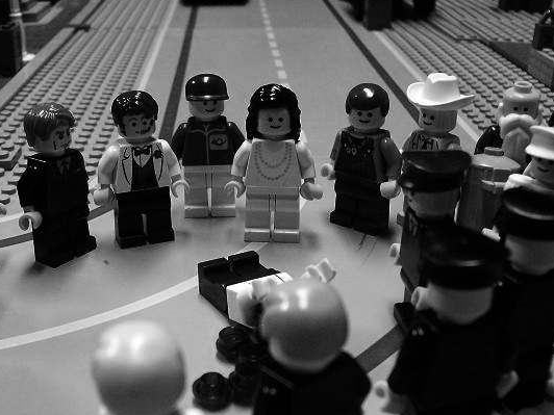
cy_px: 230
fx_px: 752
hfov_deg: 40.3
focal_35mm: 47
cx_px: 231
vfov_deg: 30.9
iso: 160
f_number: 2.7
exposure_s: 1/25
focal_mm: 6
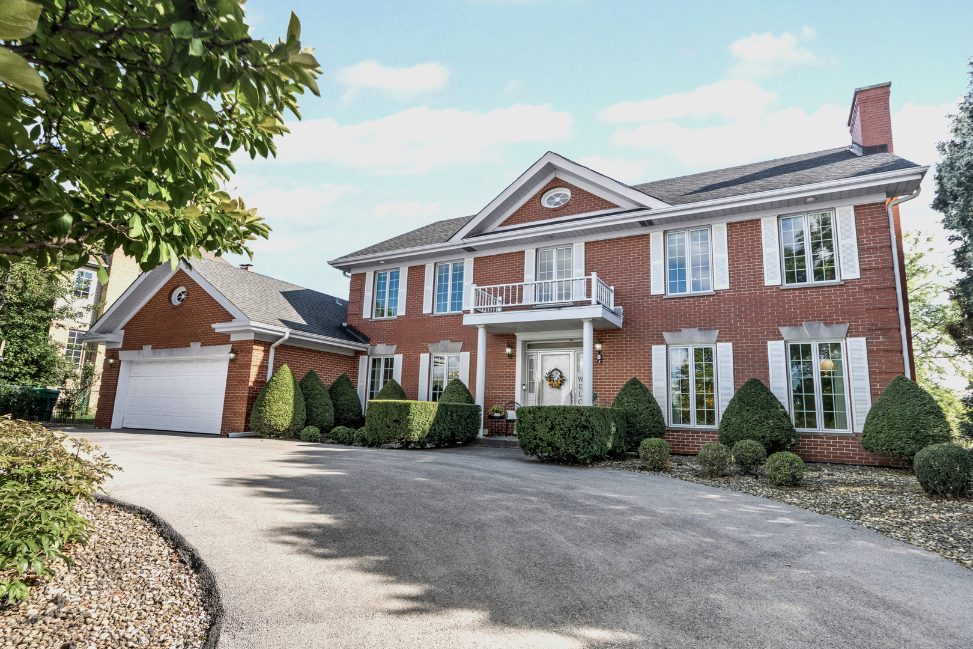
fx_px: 513
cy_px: 324
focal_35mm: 19
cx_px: 486
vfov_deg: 64.6
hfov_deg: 86.9
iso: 250
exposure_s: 1/200
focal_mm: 13
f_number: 8
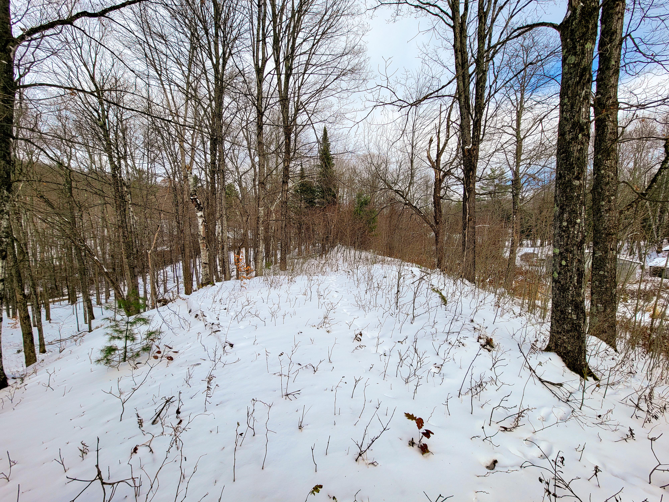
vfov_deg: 89.9
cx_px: 334
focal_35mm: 13
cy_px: 251
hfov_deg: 106.2
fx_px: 251
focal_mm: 2.2
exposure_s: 1/850
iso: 50
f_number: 2.2
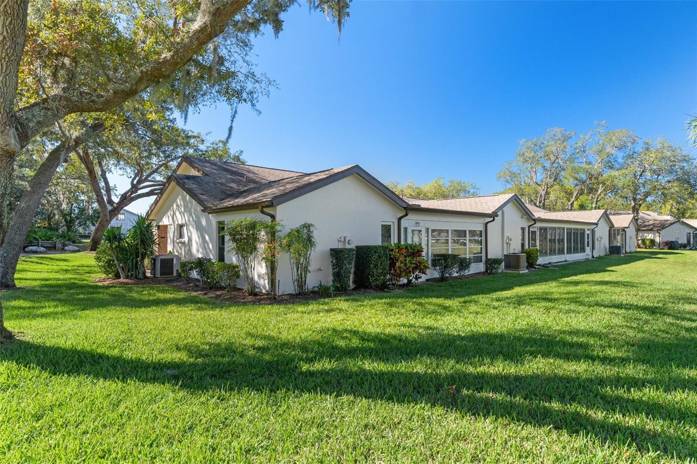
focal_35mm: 20
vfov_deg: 63.2
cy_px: 232
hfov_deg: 85.4
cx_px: 348
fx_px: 377
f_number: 8
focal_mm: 13
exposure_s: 1/125
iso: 640
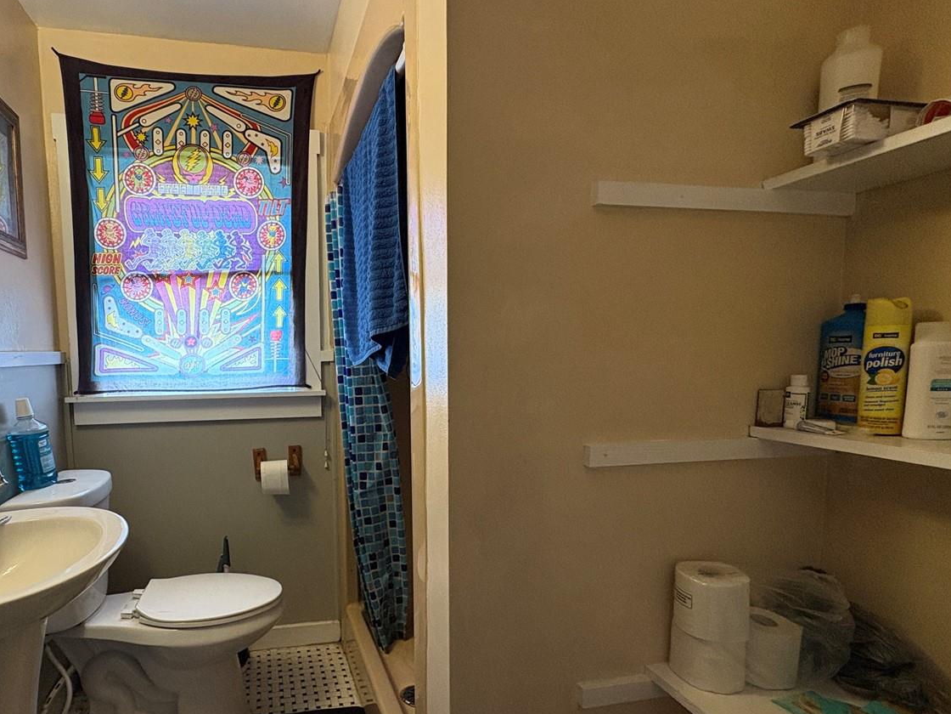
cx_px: 365
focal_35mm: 20
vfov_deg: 65.6
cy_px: 412
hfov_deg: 80.4
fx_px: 549
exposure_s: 1/60
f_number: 2.2
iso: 250
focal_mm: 2.22
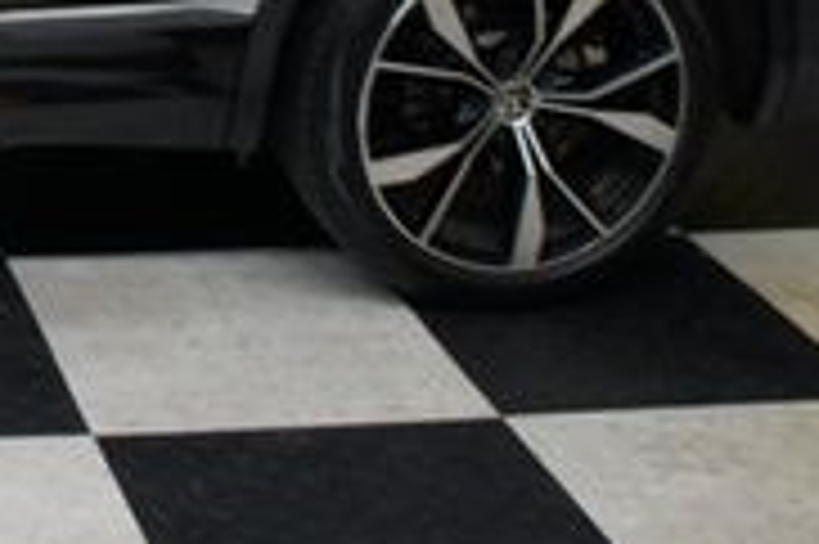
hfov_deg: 19.3
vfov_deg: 13.3
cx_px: -333
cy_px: -342
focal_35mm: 95
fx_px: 2159
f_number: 3.5
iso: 320
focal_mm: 18
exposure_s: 1/30
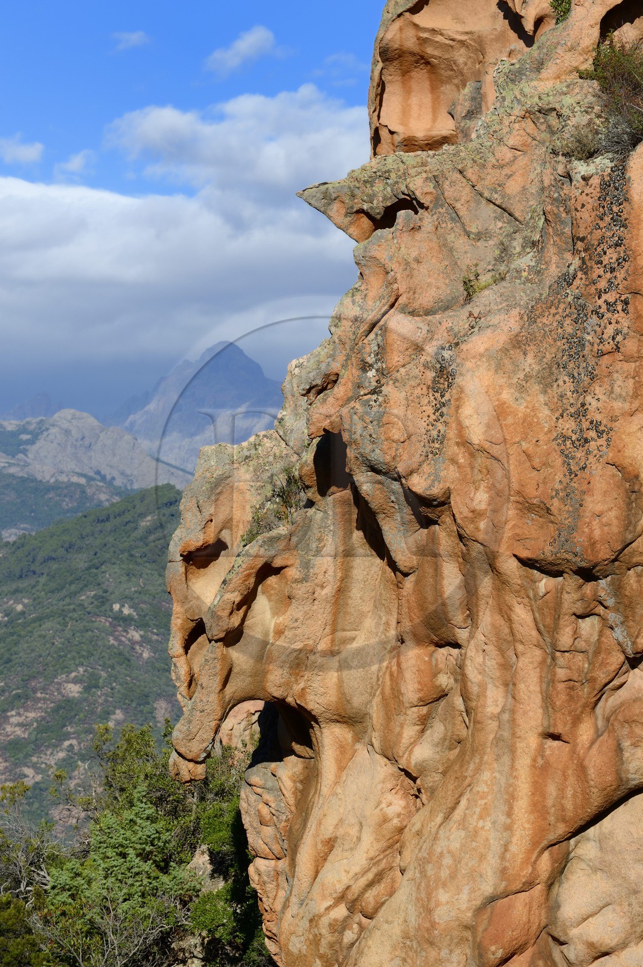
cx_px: 322
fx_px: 4291
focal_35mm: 160
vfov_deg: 12.8
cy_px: 484
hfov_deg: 8.6
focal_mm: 160
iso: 200
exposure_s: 1/200
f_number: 14
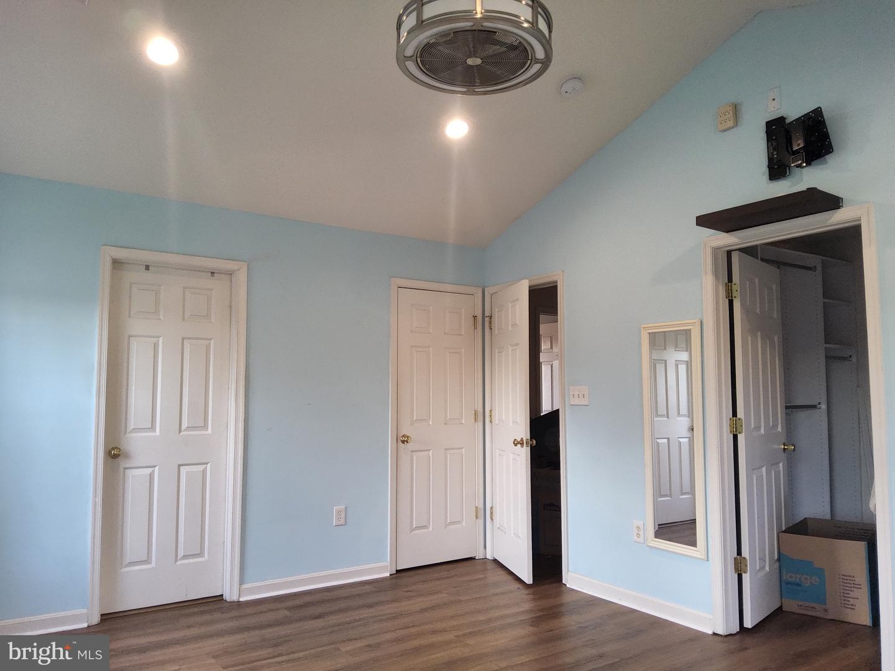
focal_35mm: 25
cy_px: 336
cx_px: 448
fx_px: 646
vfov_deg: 54.9
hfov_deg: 69.4
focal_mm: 3.08
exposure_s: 1/120
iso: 250
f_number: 2
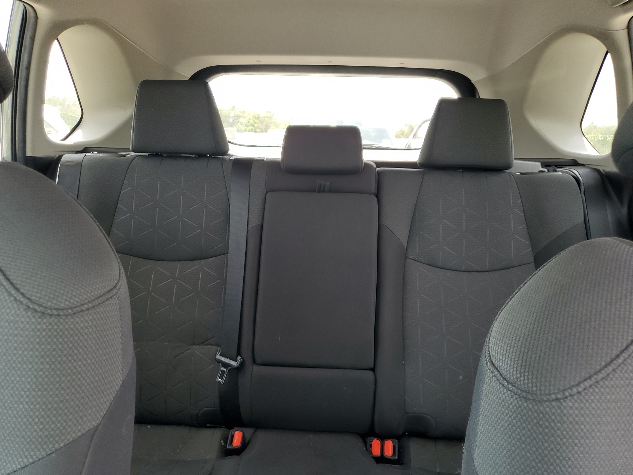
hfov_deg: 67.3
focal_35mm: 26
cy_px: 238
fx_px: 475
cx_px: 316
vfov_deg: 53.1
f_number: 1.5
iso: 65
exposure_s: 1/120
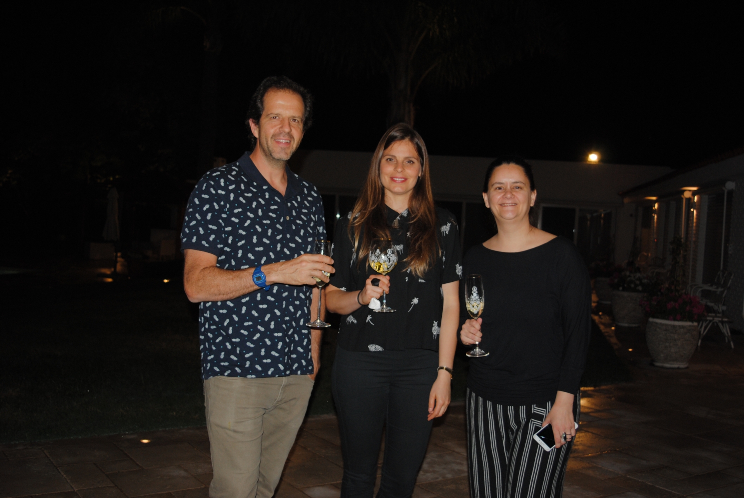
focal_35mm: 39
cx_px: 372
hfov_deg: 49.5
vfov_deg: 34.3
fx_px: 807
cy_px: 249
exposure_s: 1/60
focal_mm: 26
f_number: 4
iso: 200
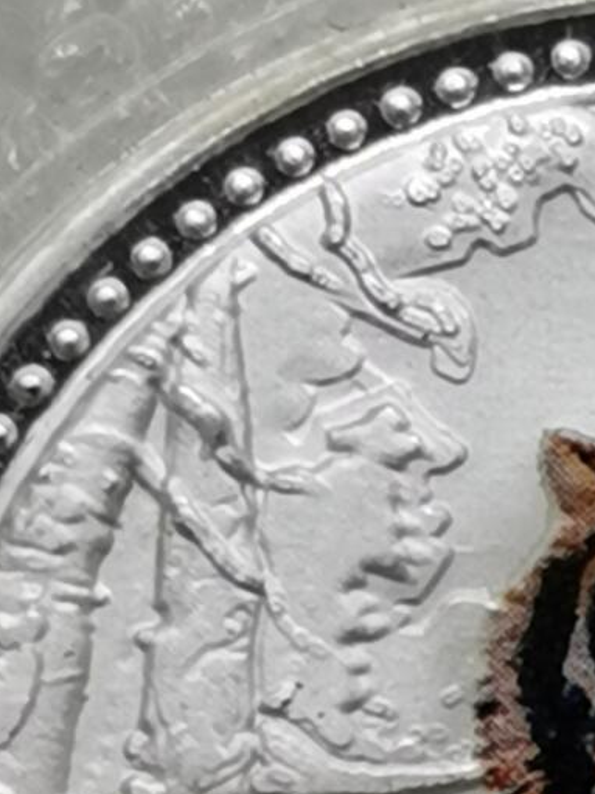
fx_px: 6626
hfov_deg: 5.1
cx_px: 715
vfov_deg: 6.8
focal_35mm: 289
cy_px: 772
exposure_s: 1/145
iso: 50
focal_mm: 5.56
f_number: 1.6
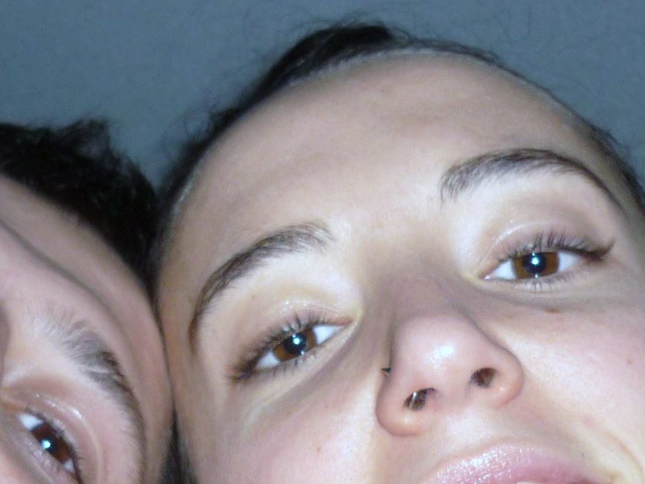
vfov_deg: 15.7
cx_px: 238
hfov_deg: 21.0
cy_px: 445
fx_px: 1733
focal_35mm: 93
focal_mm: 5.5
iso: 100
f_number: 2.8
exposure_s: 1/125
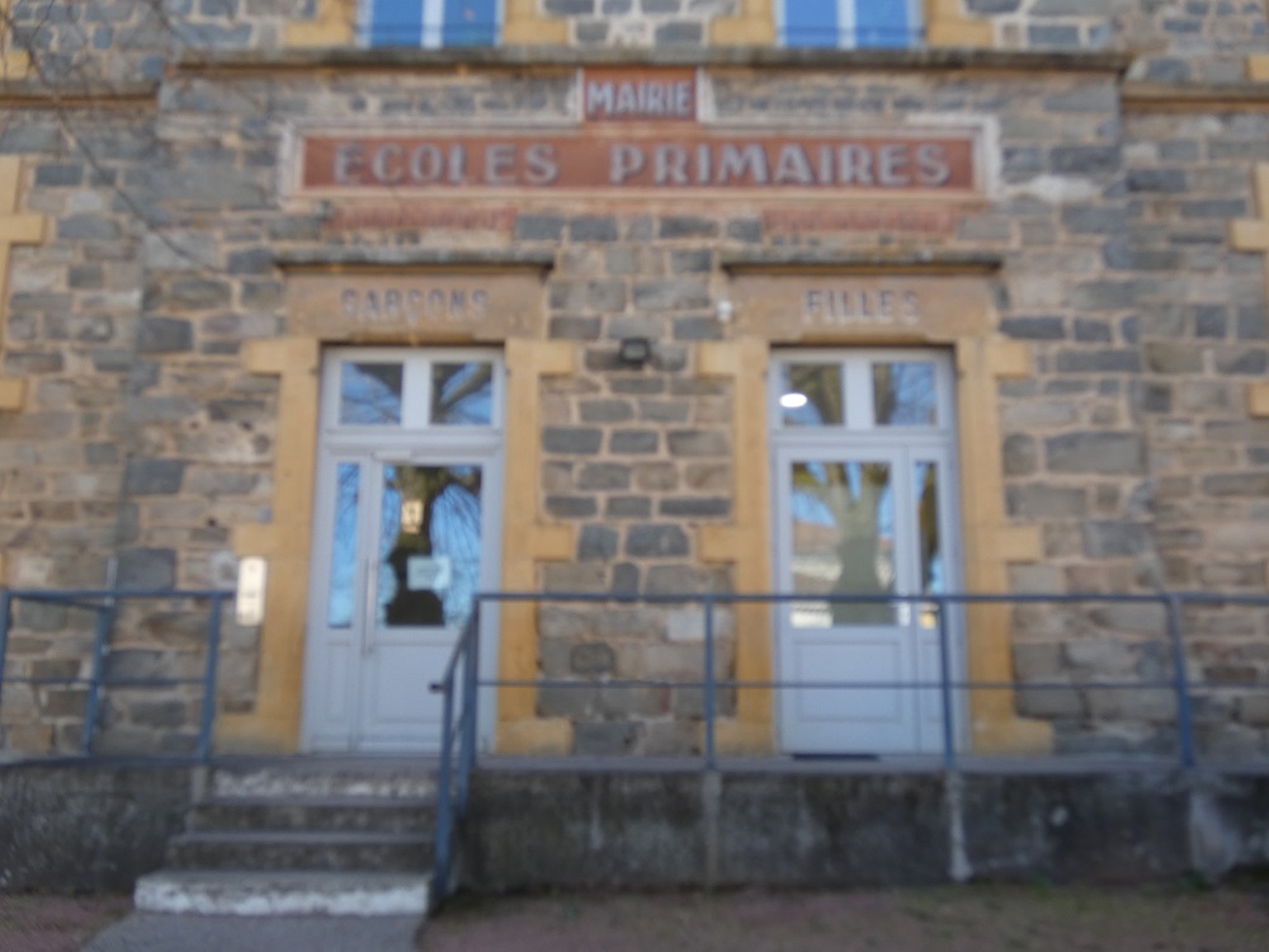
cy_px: 476
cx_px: 634
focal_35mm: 30
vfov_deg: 46.8
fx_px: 1100
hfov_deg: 60.0
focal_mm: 5.3
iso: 80
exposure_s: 1/125
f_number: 3.3
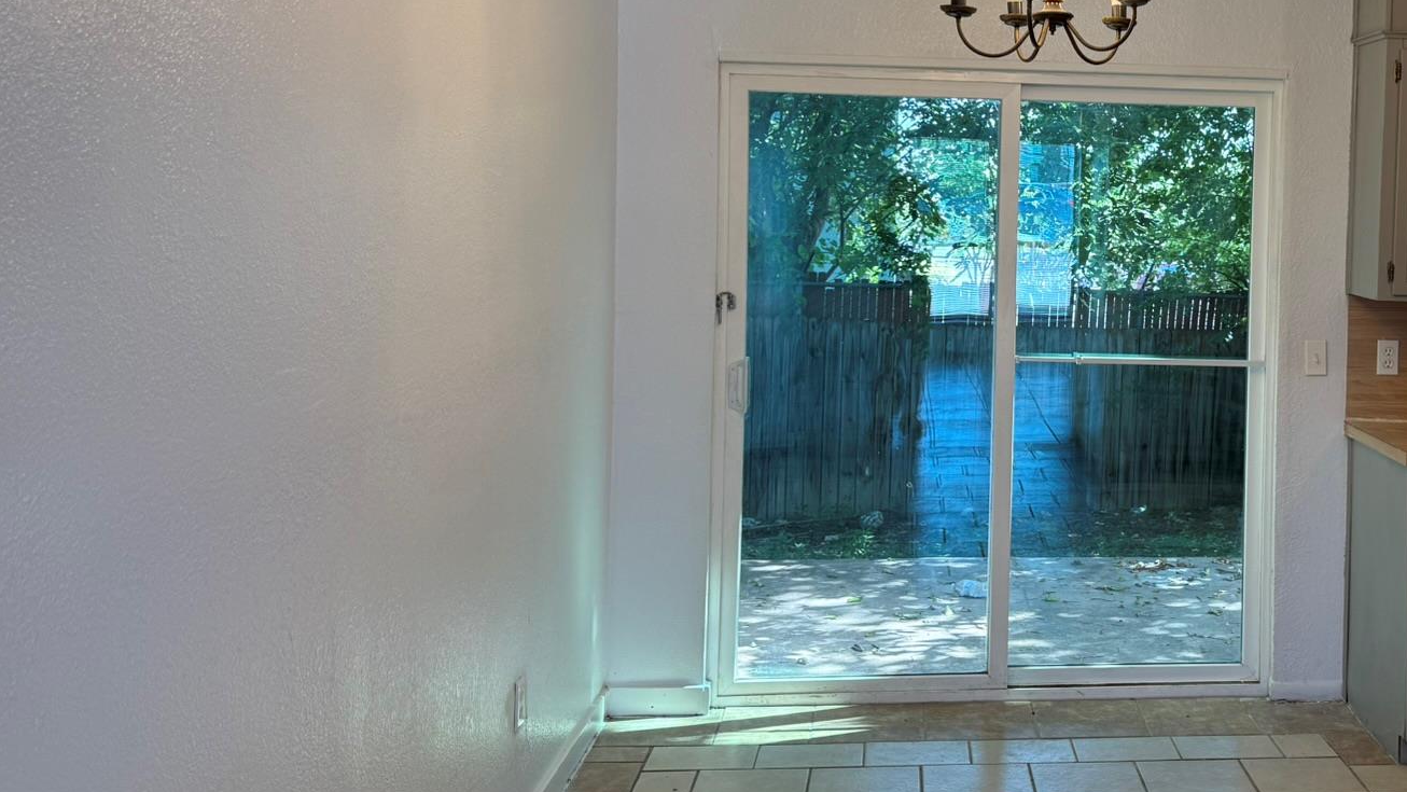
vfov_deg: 28.7
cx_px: 1102
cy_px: 236
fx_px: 1530
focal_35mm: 41
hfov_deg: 47.0
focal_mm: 6.76
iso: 100
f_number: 1.78
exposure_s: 1/140
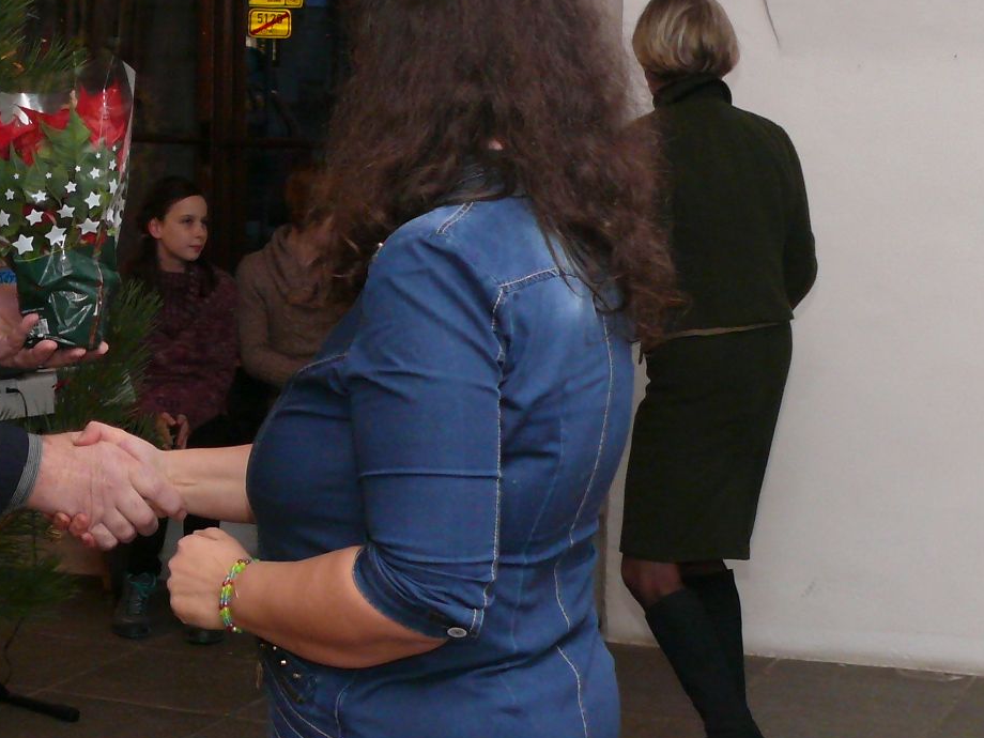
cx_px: 241
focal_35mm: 89
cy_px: 308
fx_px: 2530
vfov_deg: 16.6
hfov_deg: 21.8
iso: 200
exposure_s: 1/30
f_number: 2.8
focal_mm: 8
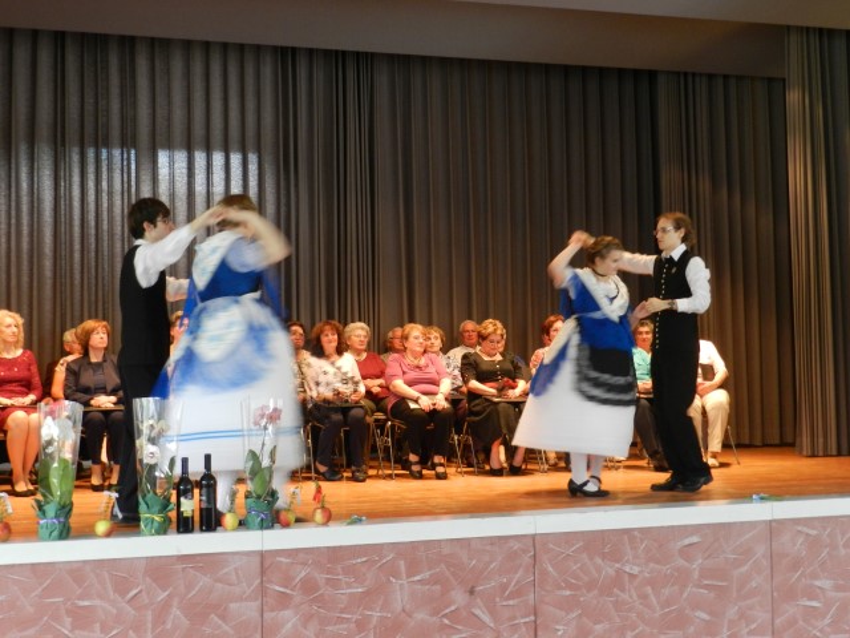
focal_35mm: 46
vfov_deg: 31.5
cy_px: 319
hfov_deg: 41.2
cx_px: 425
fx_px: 1130
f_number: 4.2
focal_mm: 8.1
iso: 400
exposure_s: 1/20
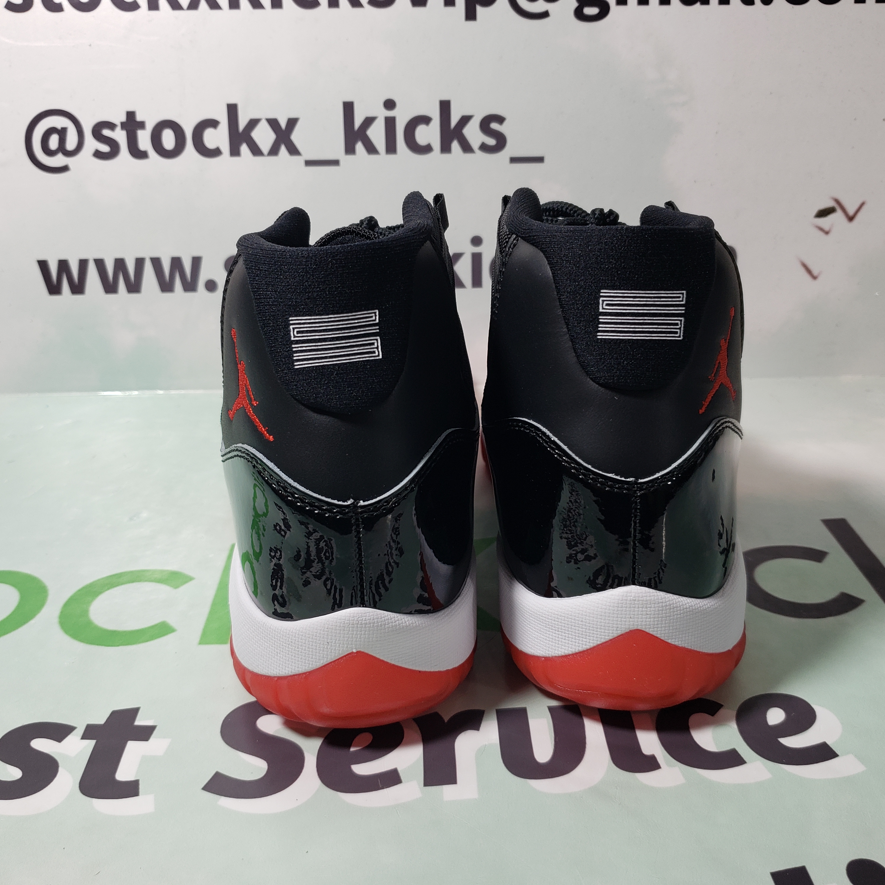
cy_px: 444
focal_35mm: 31
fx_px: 897
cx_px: 439
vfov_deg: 52.5
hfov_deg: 52.5
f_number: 1.5
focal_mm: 4.3
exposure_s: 1/374
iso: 50
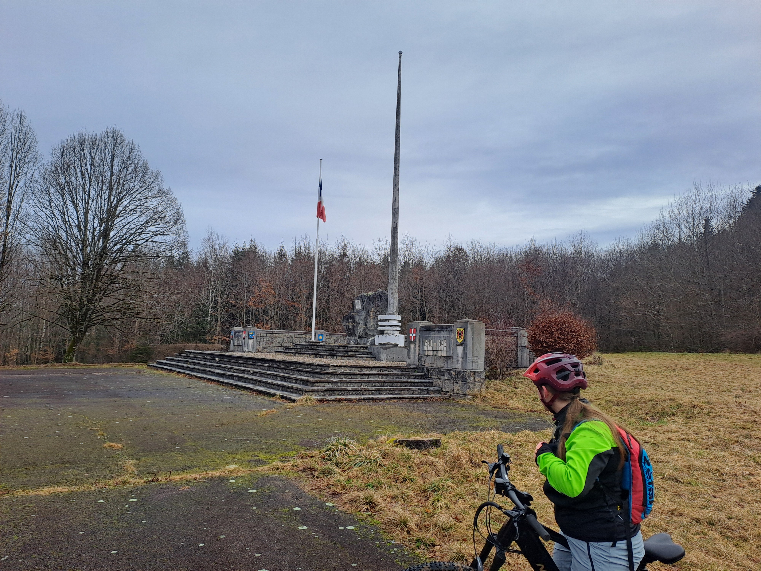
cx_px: 380
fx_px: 550
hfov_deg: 69.4
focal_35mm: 25
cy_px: 286
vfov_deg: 54.9
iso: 32
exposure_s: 1/956
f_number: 1.8
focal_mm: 4.65
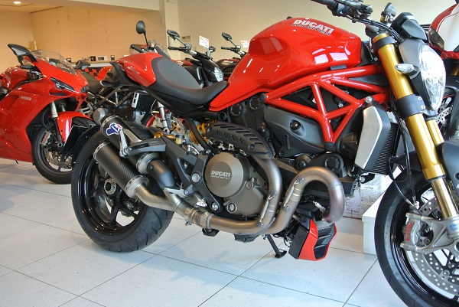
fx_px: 447
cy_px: 154
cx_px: 230
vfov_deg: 37.9
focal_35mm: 35
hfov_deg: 54.4
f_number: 4
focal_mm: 13.1
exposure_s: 1/60
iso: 560
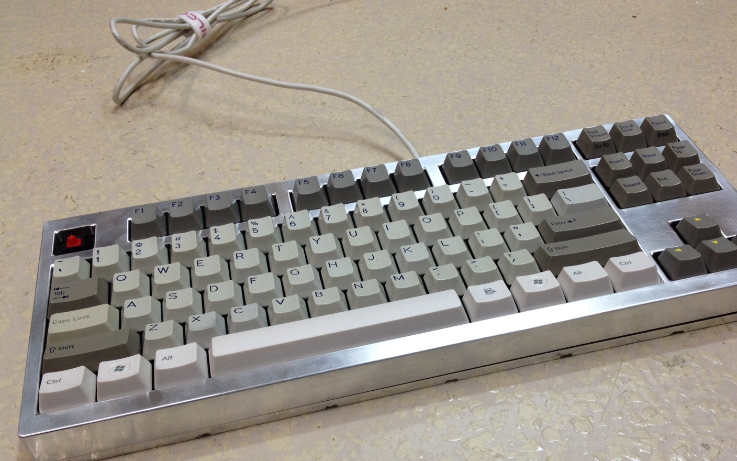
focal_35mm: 43
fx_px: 864
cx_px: 416
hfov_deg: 46.1
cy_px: 287
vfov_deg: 29.7
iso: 100
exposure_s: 1/20
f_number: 2.4
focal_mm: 4.28
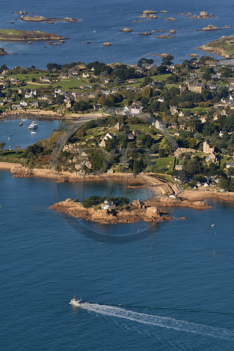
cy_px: 176
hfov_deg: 10.9
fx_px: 1221
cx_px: 117
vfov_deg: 16.4
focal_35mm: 125
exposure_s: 1/1000
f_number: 11
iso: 800
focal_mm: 125
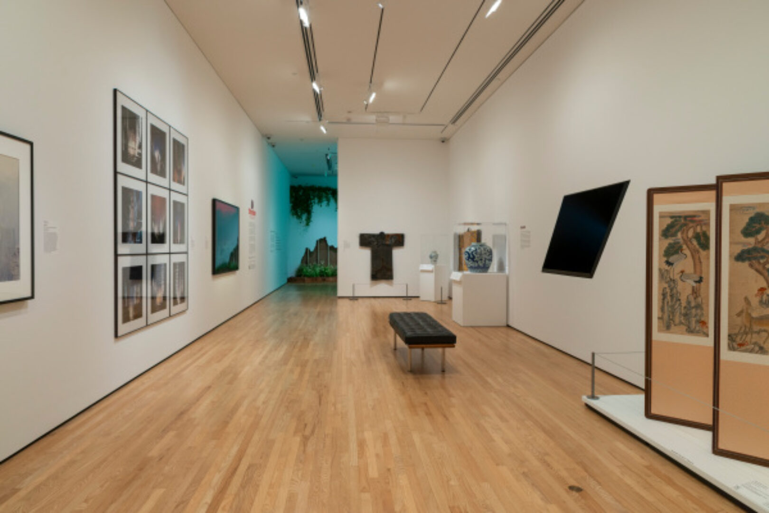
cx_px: 384
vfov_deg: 53.1
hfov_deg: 73.7
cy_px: 256
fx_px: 513
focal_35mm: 24
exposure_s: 1/6
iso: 400
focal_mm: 24
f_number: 7.1
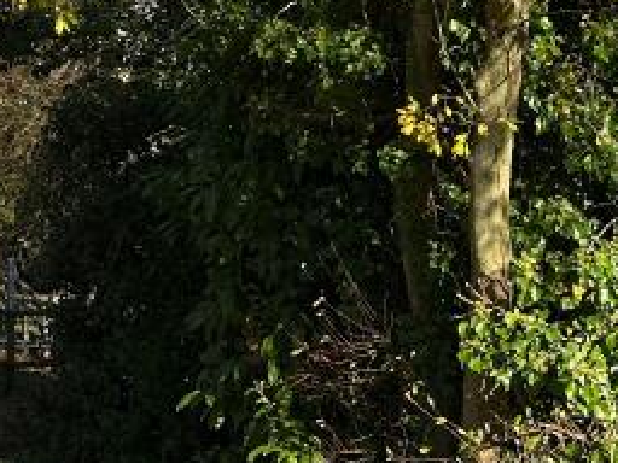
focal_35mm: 96
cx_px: -89
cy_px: -87
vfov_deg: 14.9
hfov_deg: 19.4
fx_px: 1714
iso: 80
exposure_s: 1/1433
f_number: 1.78
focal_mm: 6.86
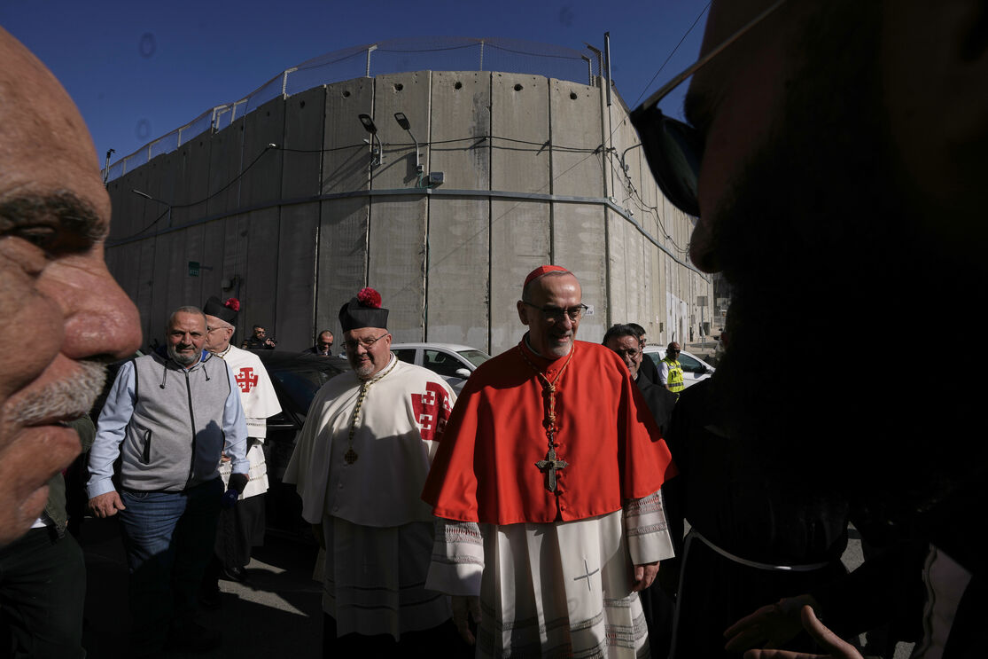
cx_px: 494
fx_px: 439
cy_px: 330
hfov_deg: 96.7
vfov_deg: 73.7
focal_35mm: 16
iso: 100
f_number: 13
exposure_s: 1/500
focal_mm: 16
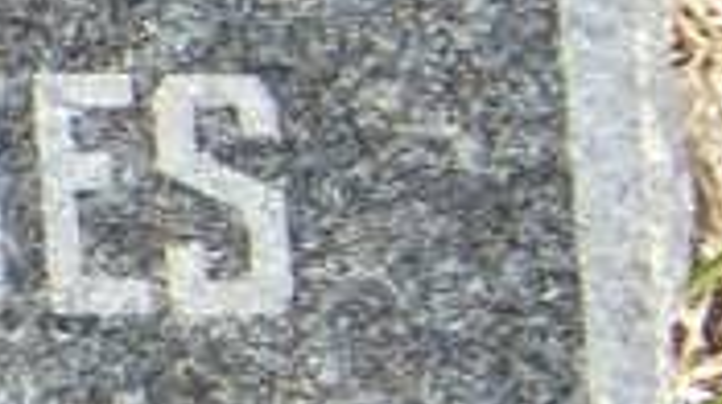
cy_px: 120
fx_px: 13731
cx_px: -1093
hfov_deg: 3.0
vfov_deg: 1.7
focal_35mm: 718
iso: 64
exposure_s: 1/500
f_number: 3.2
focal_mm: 16.2
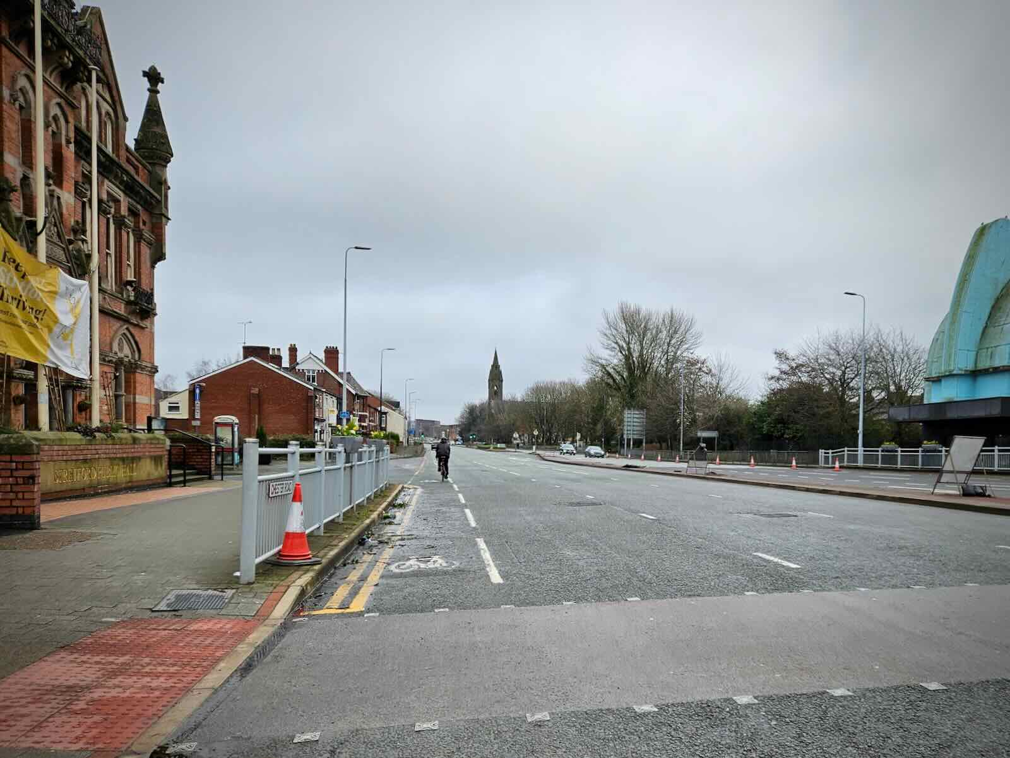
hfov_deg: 73.9
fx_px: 671
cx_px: 505
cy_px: 379
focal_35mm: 23
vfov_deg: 58.9
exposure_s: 1/1571
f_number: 1.8
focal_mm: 5.4
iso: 32
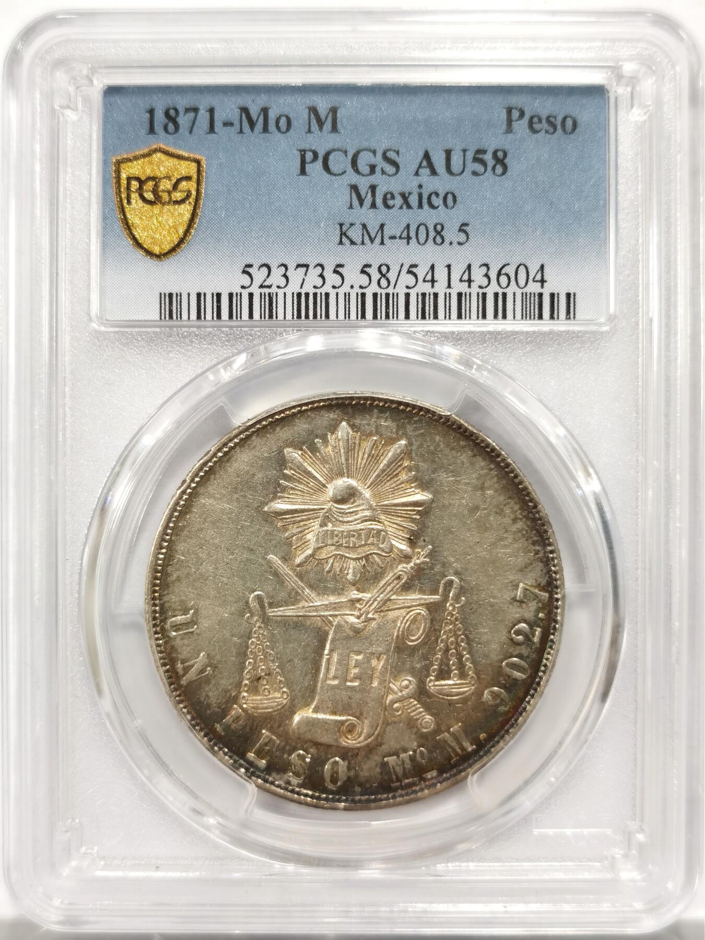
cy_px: 470
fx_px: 1466
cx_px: 352
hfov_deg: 27.0
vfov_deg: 35.5
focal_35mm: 54
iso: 160
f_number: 16
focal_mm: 5.56
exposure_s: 1/100
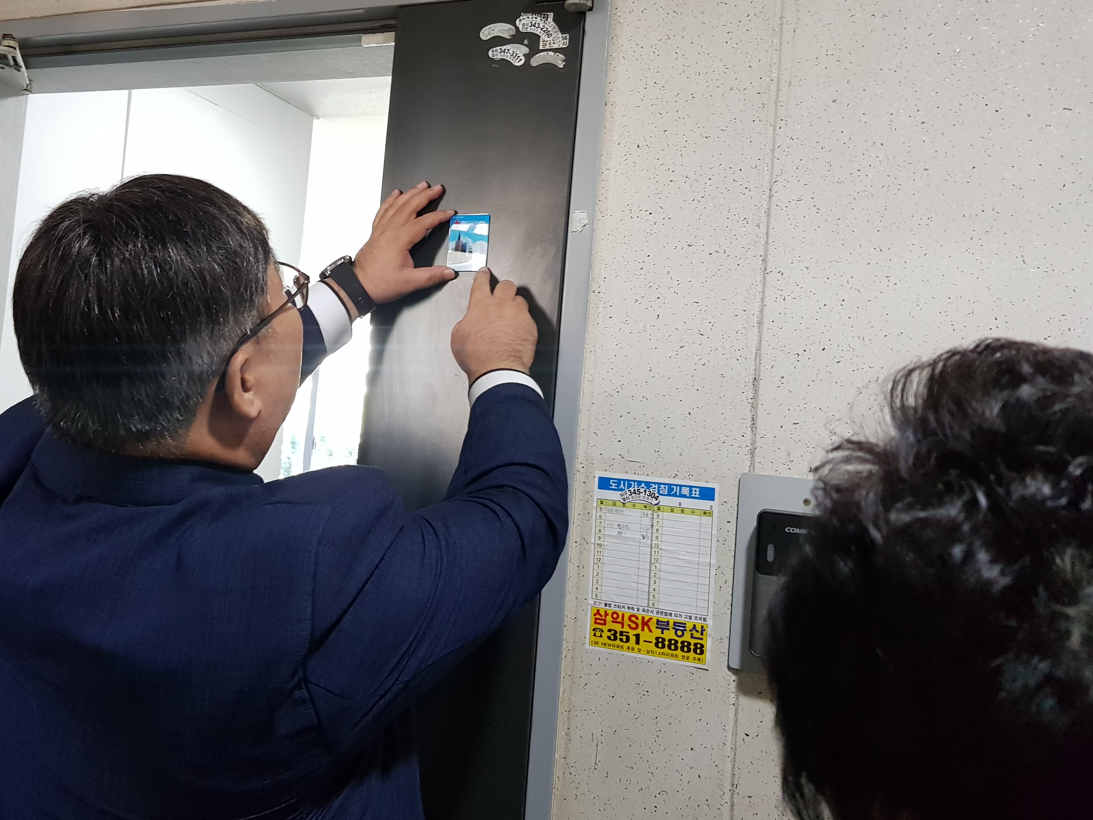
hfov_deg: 53.1
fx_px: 1074
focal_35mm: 34
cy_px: 381
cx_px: 384
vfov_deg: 41.8
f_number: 1.7
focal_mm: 4.2
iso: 400
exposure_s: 1/60
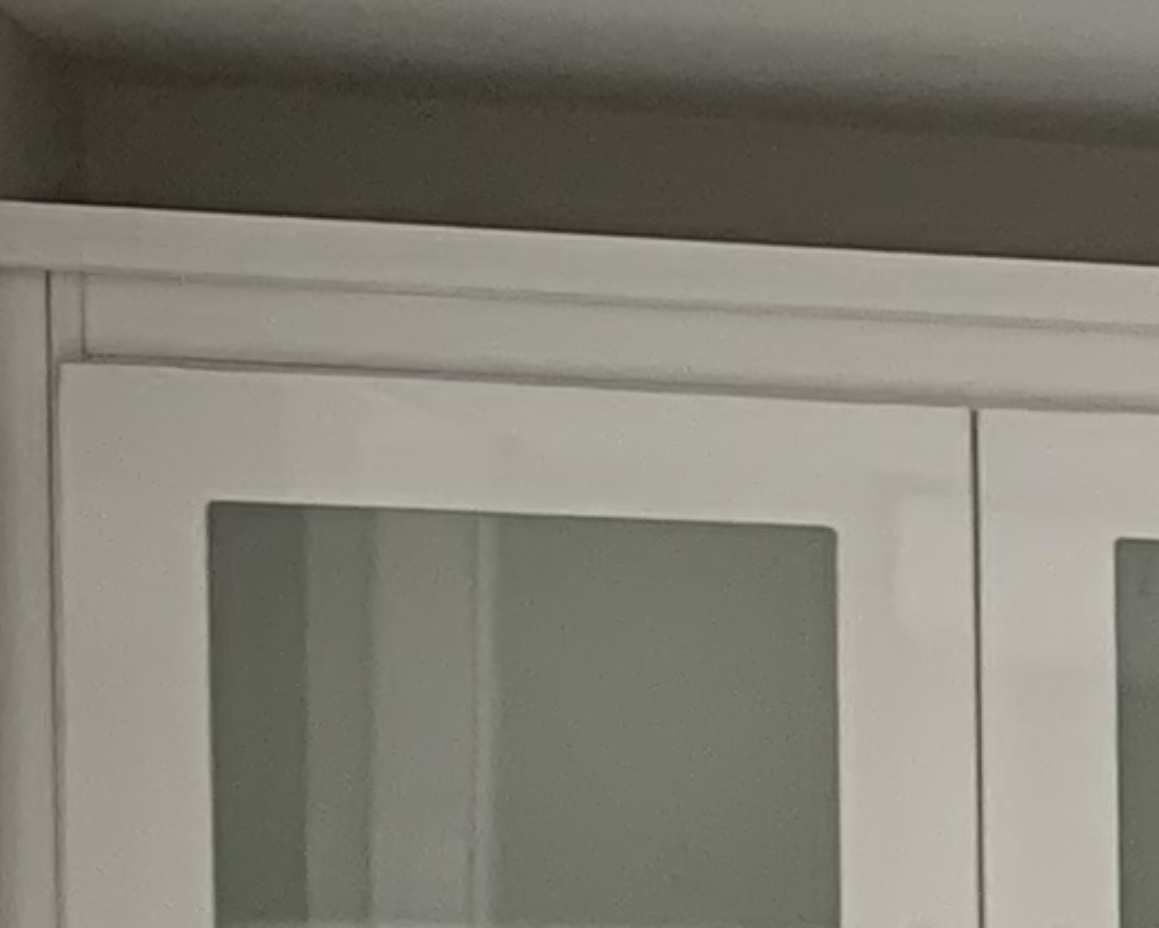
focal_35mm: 196
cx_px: 4076
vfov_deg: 7.7
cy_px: 1572
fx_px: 6726
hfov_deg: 7.8
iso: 100
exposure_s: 1/79
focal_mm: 4.25
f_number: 1.8
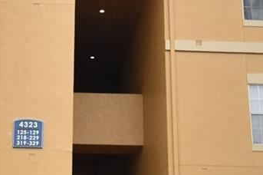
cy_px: 127
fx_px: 511
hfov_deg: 28.6
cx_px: 81
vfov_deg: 19.3
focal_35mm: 70
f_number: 3.5
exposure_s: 1/1500
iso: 800
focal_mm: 10
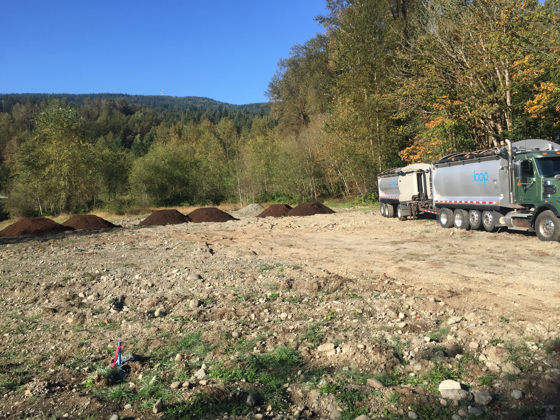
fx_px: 469
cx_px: 280
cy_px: 210
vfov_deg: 48.2
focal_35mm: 29
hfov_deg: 61.7
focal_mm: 4.15
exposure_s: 1/1163
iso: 32
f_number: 2.2
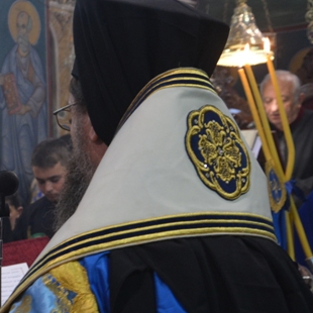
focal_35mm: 88
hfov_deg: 18.4
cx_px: -83
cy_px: 213
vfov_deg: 19.6
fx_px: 904
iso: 800
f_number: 3.8
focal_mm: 21
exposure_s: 1/30
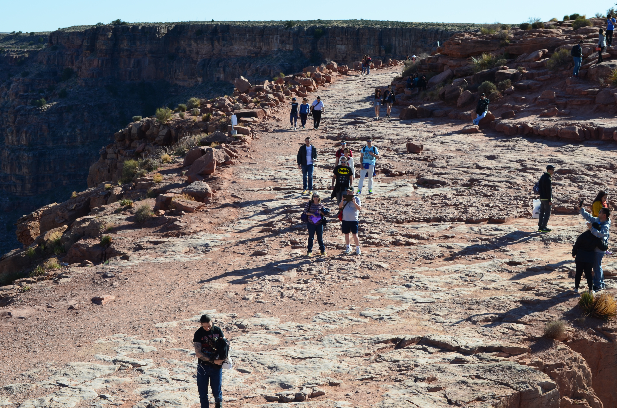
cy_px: 204
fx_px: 1180
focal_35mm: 69
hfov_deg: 29.3
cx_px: 308
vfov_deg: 19.6
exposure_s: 1/125
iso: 125
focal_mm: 46
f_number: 11
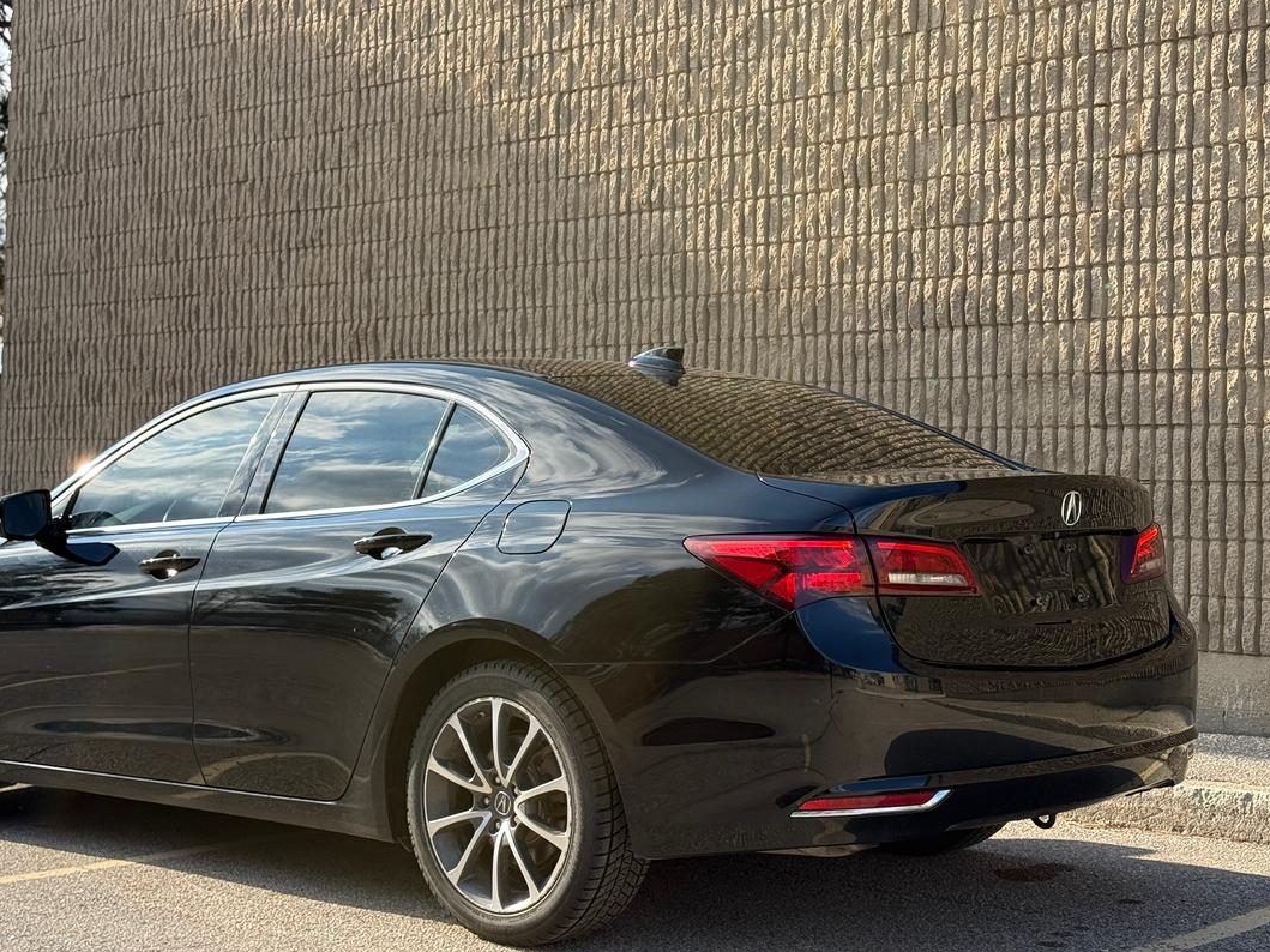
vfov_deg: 25.2
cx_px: 517
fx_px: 2128
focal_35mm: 58
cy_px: 429
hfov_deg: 33.1
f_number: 1.78
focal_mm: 6.76
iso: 64
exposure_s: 1/1513
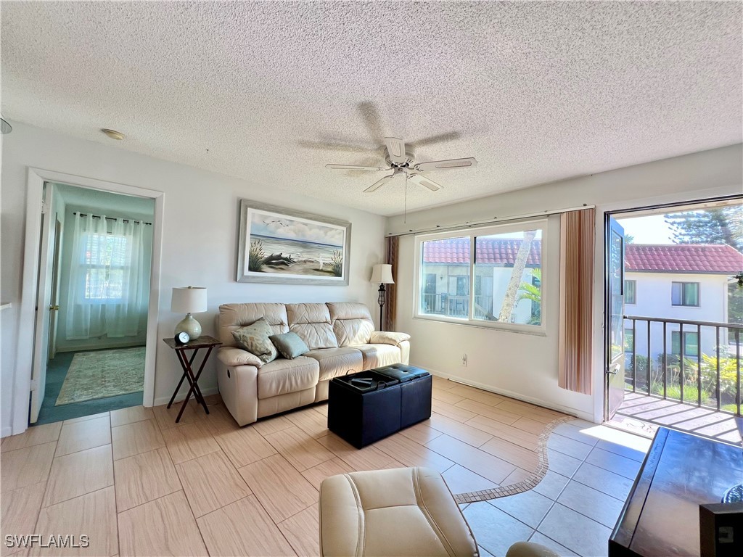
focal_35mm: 13
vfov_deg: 89.9
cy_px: 278
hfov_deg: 106.2
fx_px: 279
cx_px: 372
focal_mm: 1.57
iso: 40
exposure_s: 1/120
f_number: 1.8
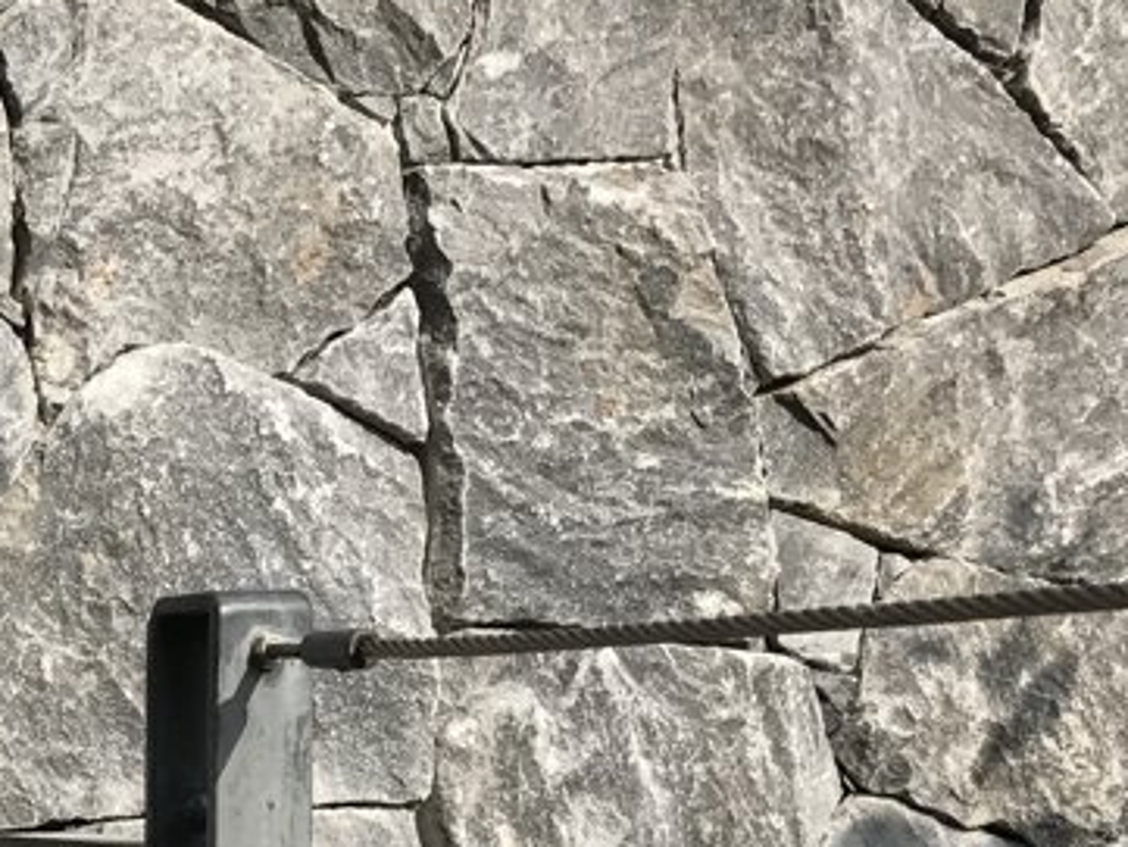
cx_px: -294
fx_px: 3032
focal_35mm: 93
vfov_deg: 14.8
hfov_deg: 19.6
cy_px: 1272
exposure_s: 1/2457
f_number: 1.8
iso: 20
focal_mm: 3.99
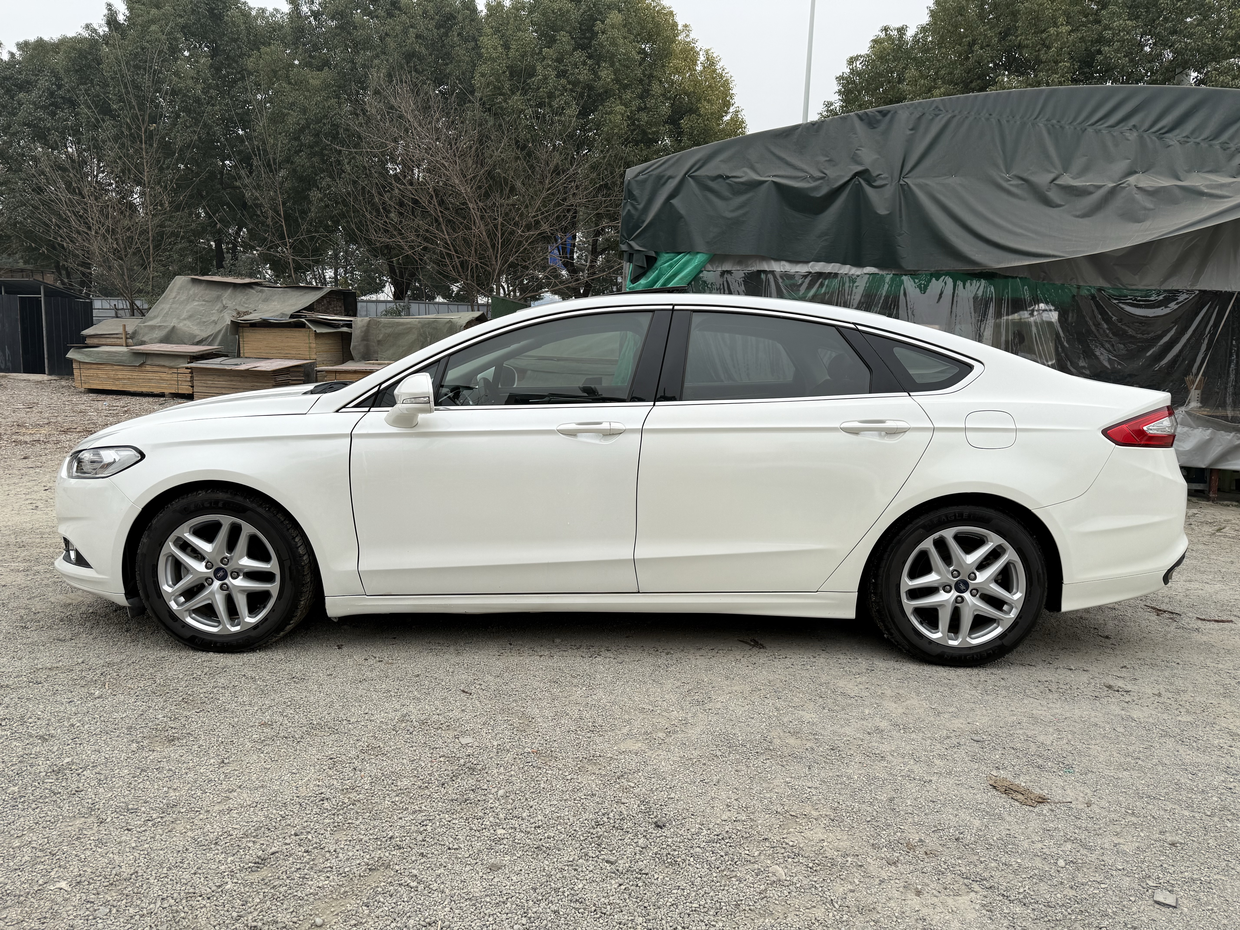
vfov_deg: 56.8
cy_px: 465
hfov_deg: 71.6
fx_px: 860
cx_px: 620
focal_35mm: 24
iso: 80
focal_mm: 6.76
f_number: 1.78
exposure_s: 1/1653
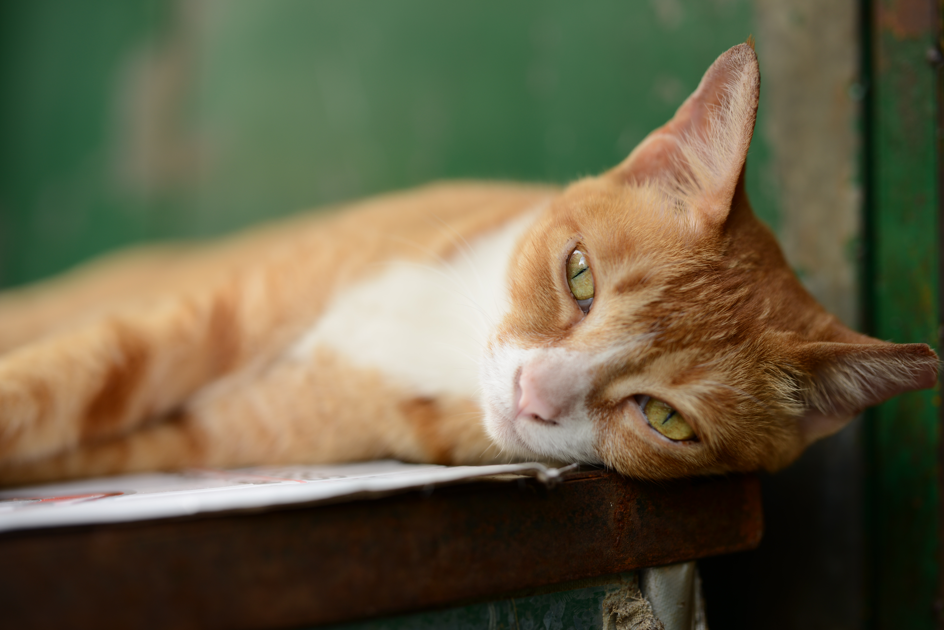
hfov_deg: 36.2
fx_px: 1443
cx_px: 472
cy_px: 315
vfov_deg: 24.6
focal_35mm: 55
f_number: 2.2
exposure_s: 1/200
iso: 100
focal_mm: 55
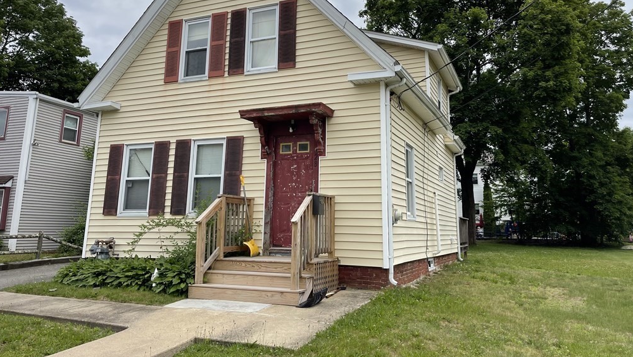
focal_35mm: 29
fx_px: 487
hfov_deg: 66.1
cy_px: 120
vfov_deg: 39.7
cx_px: 318
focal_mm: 5.1
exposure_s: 1/3663
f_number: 1.6
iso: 32
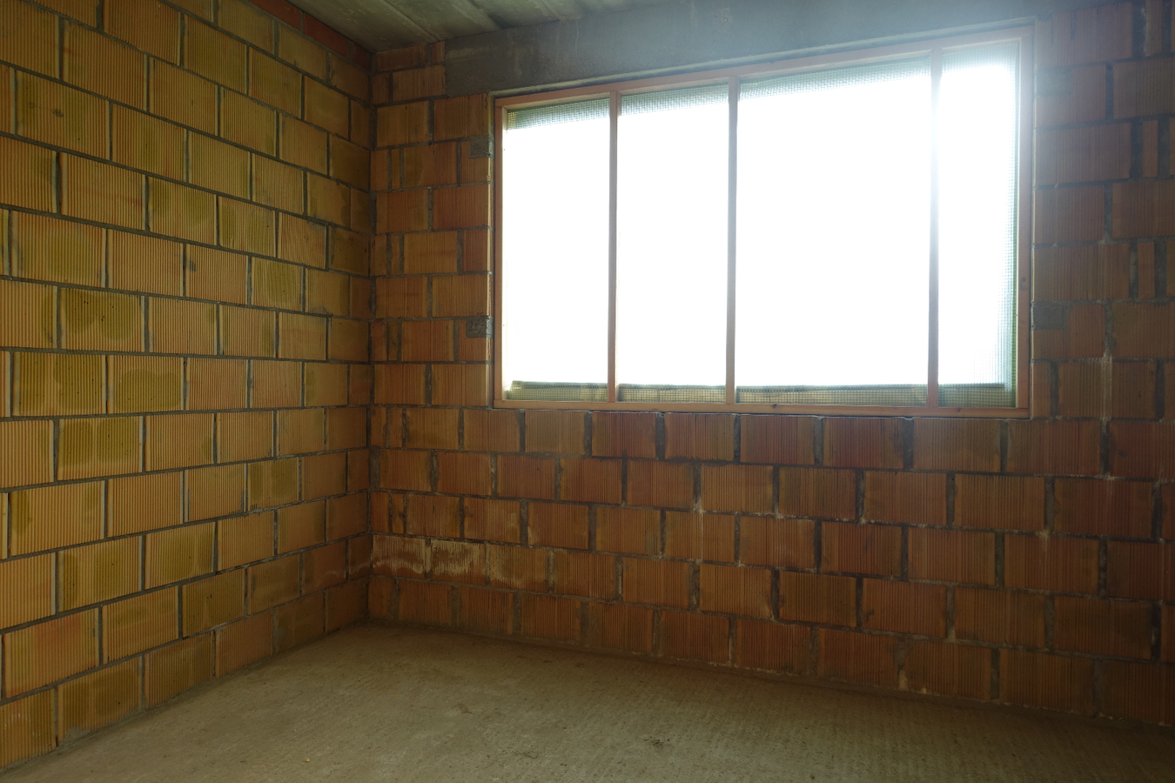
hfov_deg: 73.7
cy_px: 392
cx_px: 588
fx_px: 783
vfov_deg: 53.1
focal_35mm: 24
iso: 125
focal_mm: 8.8
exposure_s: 1/80
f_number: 4
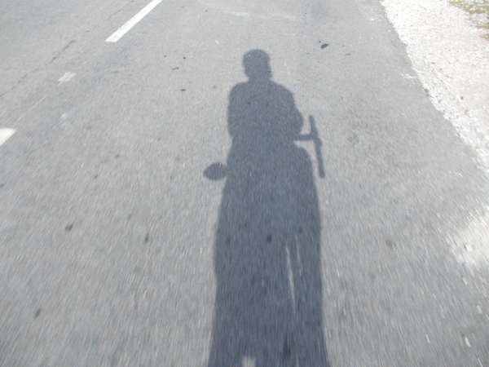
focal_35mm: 28
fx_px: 396
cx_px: 244
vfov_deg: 49.7
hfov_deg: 63.4
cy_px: 184
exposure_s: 1/160
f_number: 5.4
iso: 80
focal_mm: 4
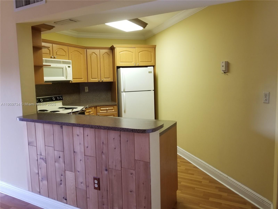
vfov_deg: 53.1
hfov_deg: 67.3
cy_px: 104
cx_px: 139
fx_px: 209
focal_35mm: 26
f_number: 1.7
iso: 200
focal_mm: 4.25
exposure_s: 1/25
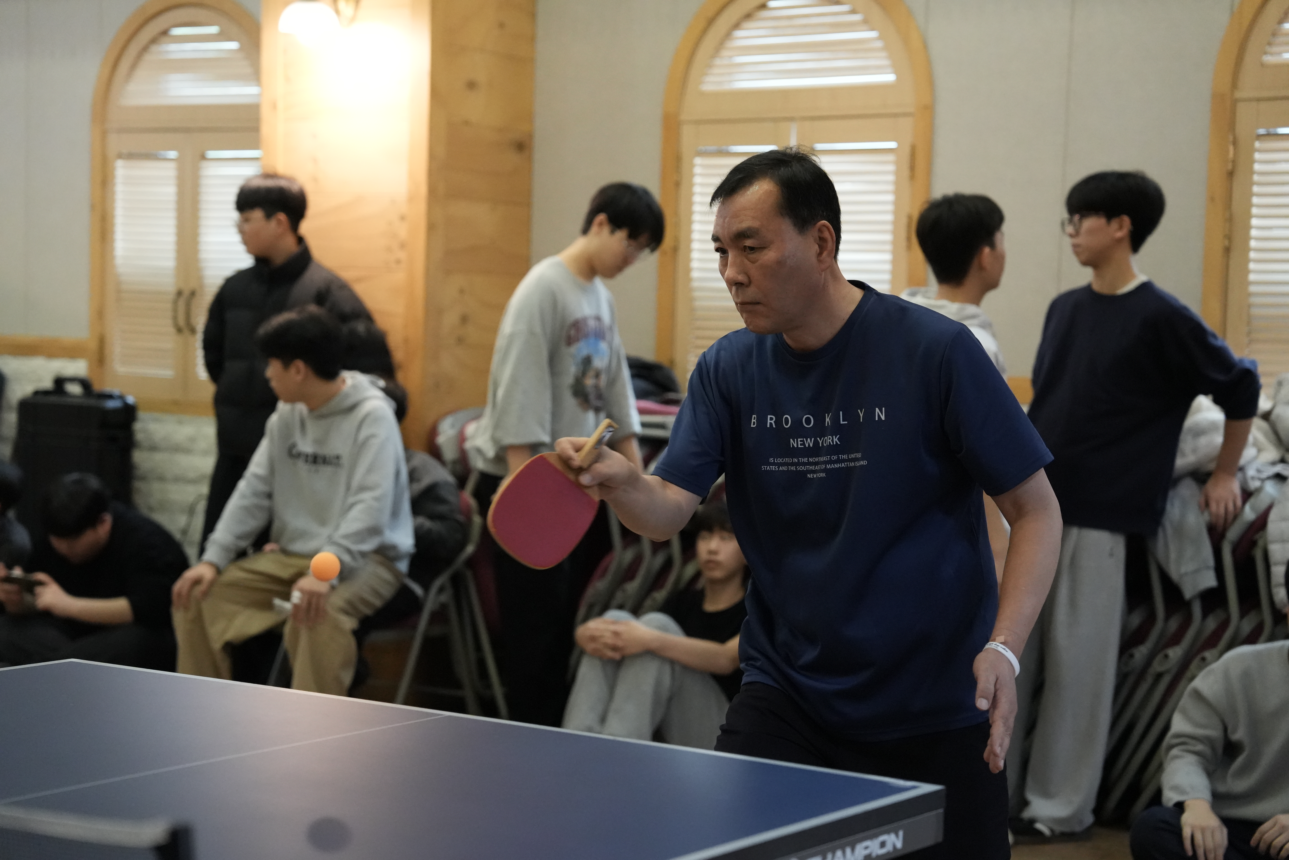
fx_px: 2506
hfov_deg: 28.8
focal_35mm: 70
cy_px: 430
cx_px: 644
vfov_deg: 19.5
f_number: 2.8
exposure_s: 1/640
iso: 8000
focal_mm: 70
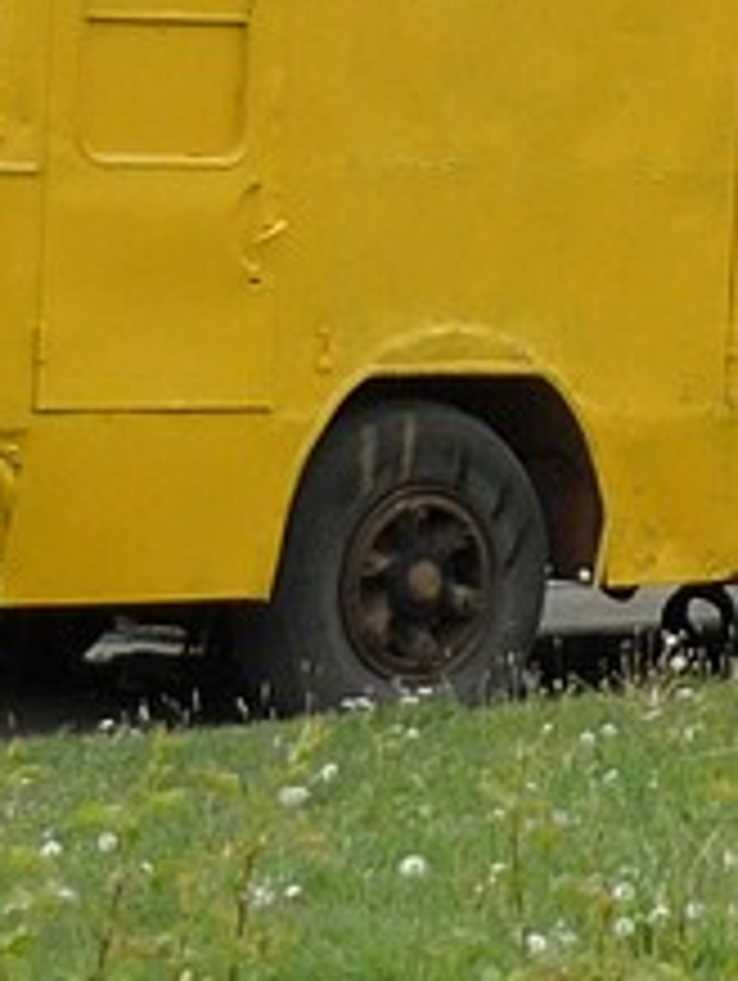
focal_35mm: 169
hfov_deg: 8.8
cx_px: 670
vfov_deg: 11.3
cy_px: -423
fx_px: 4795
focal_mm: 6
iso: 100
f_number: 2.9
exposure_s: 1/250
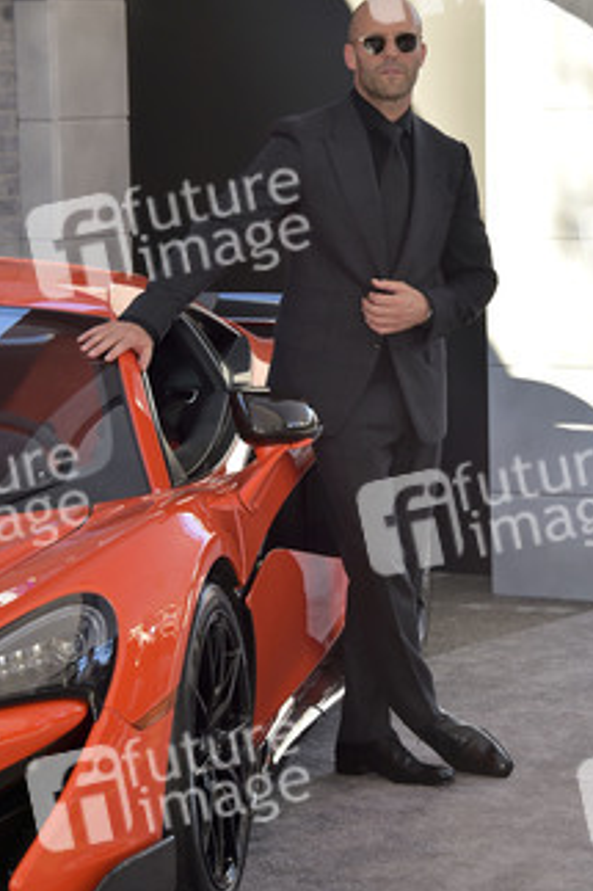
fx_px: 3067
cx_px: 250
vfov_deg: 16.5
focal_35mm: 124
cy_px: 372
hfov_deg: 11.0
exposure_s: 1/250
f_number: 7.1
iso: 320
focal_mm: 100
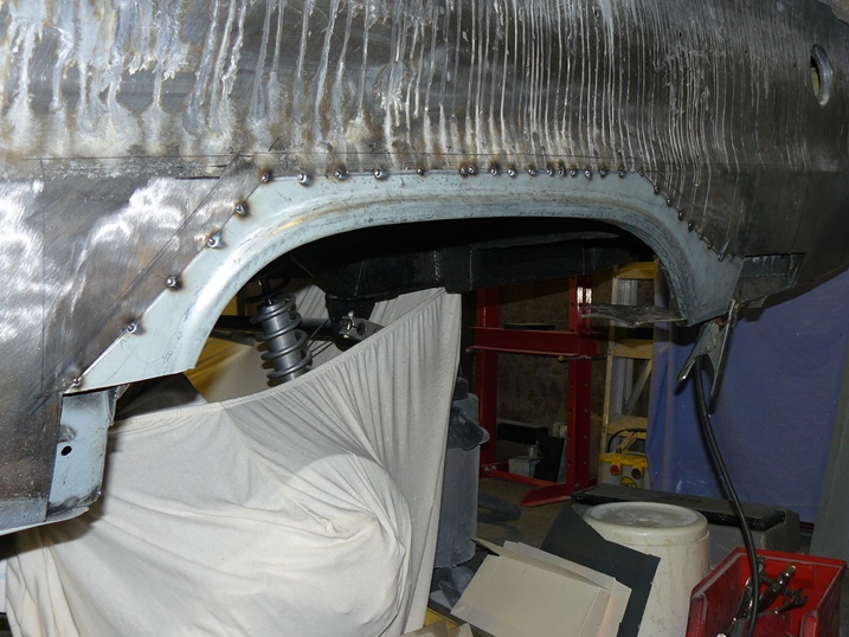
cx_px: 417
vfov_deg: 38.7
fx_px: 908
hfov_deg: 50.1
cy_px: 312
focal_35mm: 37
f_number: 2.8
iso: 100
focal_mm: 6
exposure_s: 1/30
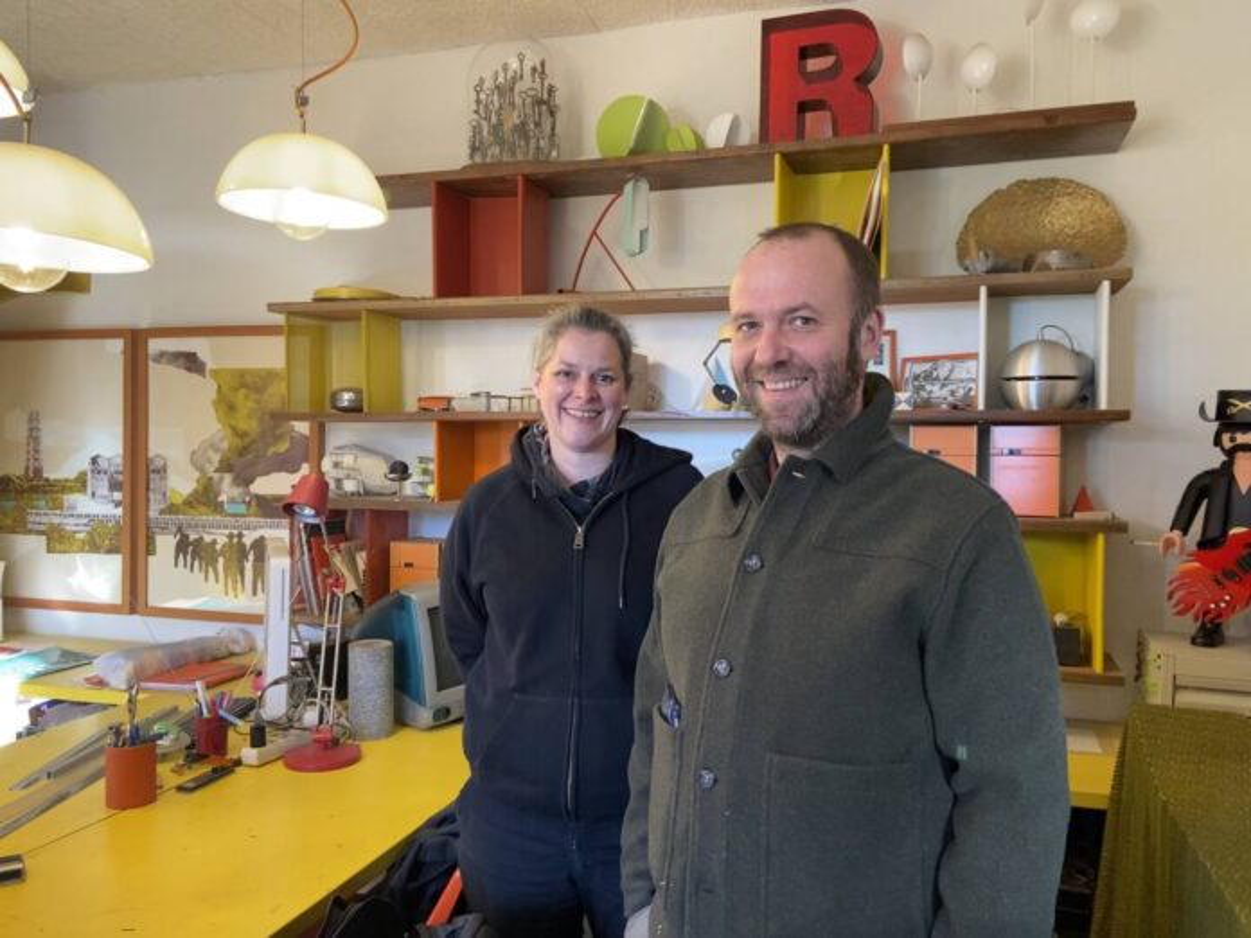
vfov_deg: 53.1
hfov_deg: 67.3
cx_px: 626
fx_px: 940
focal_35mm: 26
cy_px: 469
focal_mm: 4.25
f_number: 1.8
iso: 160
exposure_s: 1/50
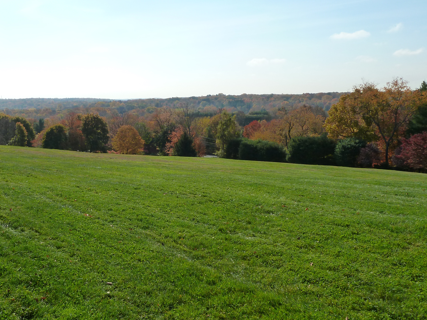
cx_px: 140
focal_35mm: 34
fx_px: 419
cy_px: 172
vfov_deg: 41.8
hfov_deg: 52.8
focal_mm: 4.1
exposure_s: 1/400
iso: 125
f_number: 5.6
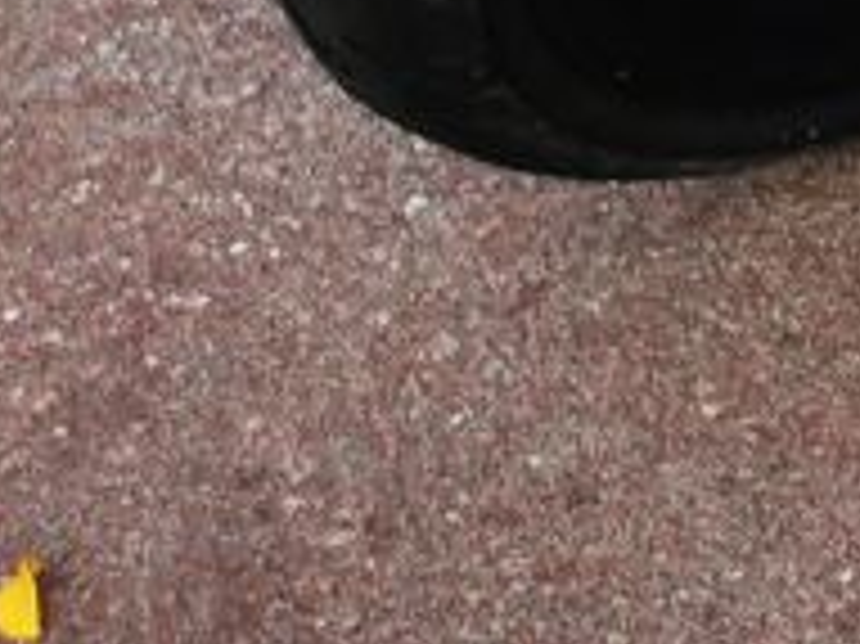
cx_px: 2697
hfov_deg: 8.7
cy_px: -1297
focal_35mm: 181
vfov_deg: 7.3
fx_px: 4494
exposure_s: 1/100
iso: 64
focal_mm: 5.56
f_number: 1.6
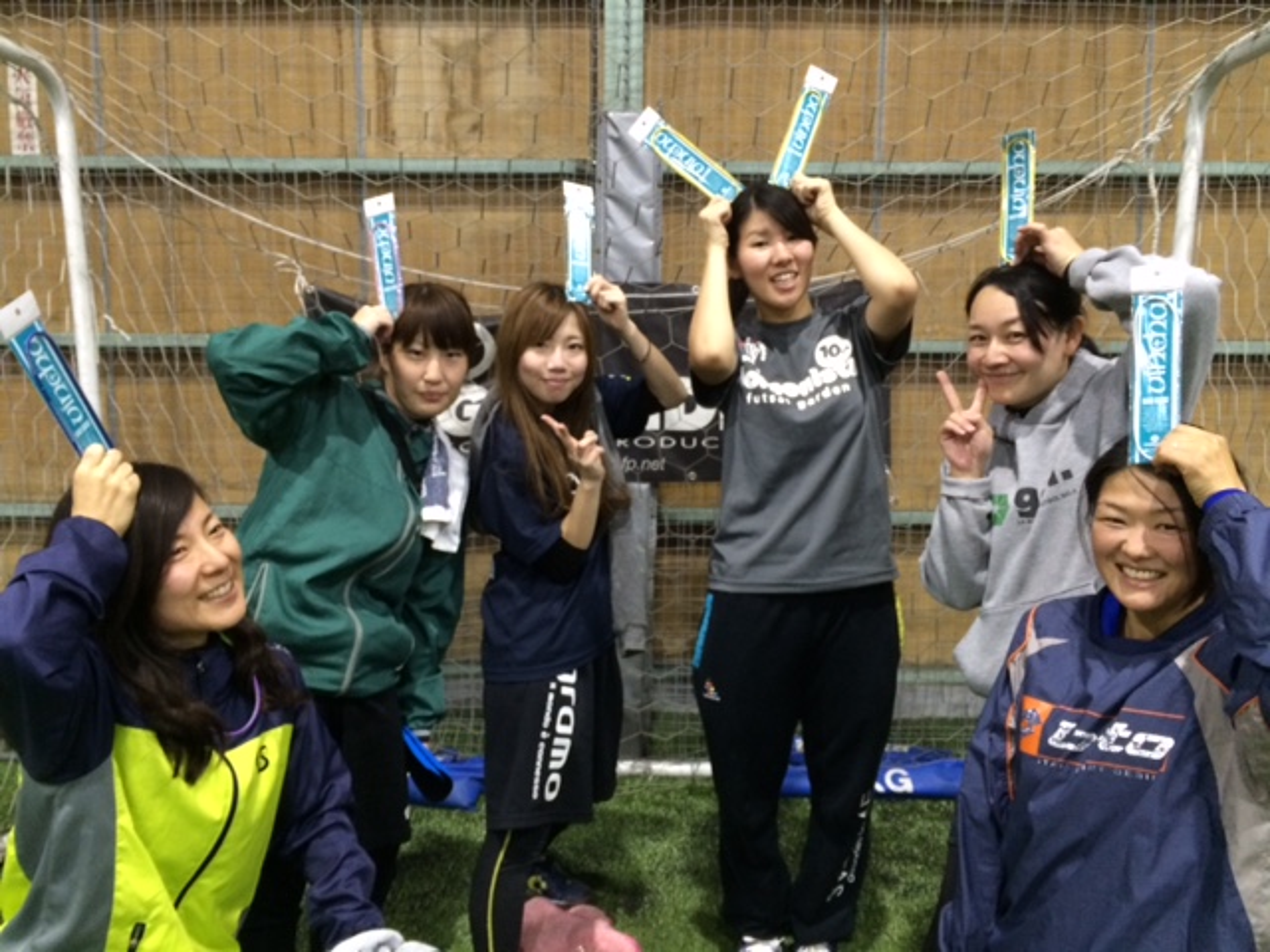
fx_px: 1064
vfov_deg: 48.2
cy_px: 476
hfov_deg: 61.7
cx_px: 635
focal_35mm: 29
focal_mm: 4.15
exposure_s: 1/17
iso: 250
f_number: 2.2
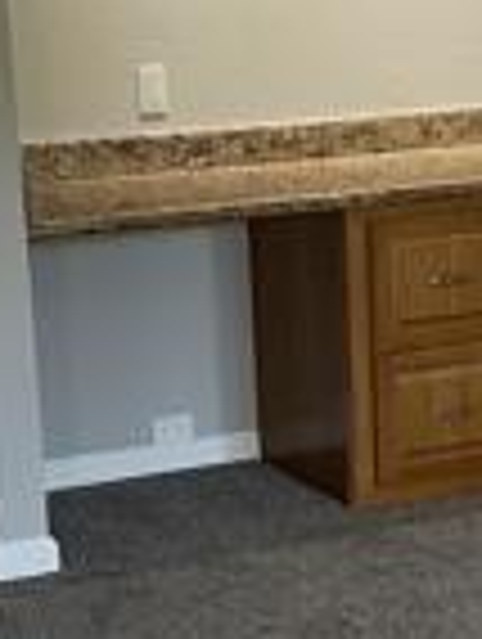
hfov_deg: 12.6
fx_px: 2166
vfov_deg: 16.8
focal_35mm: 117
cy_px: 356
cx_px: 414
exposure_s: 1/60
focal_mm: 5.1
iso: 100
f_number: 1.6
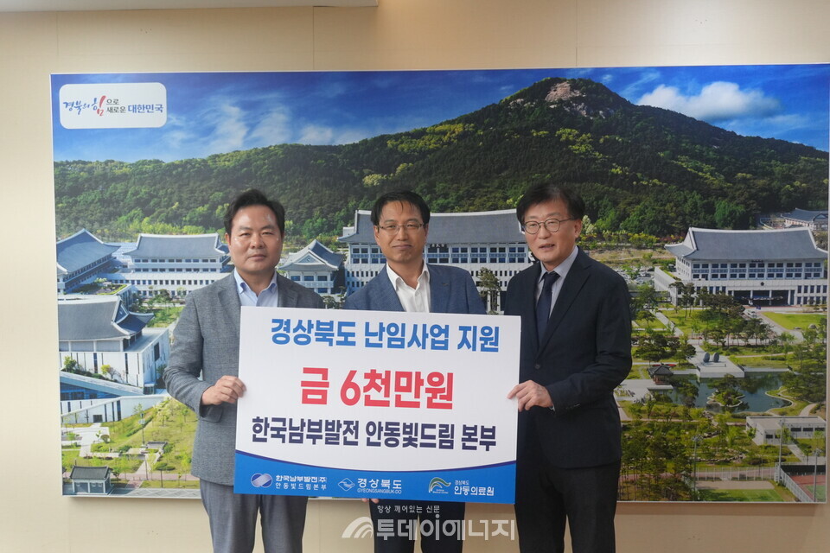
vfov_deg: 30.8
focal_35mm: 44
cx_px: 415
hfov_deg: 45.0
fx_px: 1003
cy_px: 276
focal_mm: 29
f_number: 4.5
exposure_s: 1/160
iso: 1250
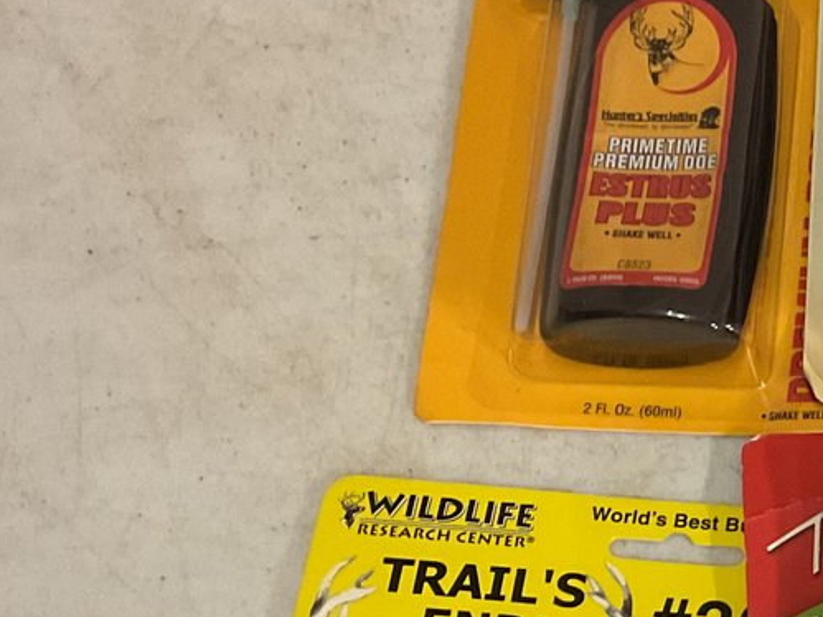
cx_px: 1055
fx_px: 2092
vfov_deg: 16.5
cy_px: 560
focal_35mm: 88
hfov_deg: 20.4
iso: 250
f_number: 1.8
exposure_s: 1/60
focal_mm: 3
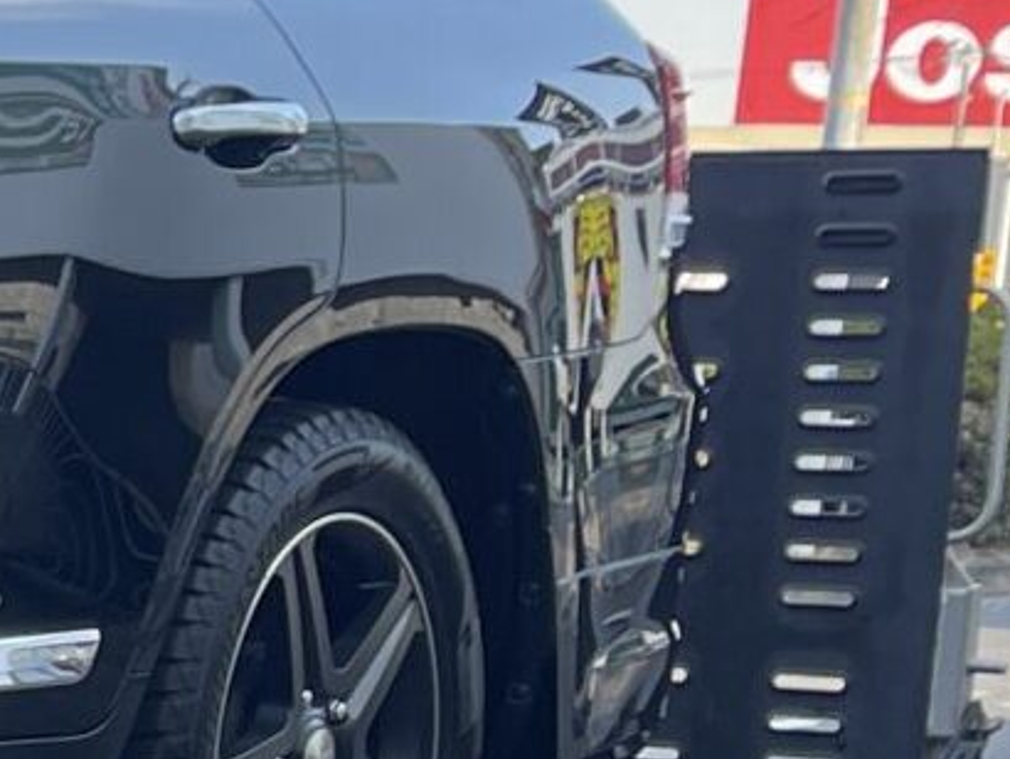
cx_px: -1492
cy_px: 789
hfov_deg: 11.9
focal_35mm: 130
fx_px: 3795
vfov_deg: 11.3
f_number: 1.6
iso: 32
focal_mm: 5.1
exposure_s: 1/445
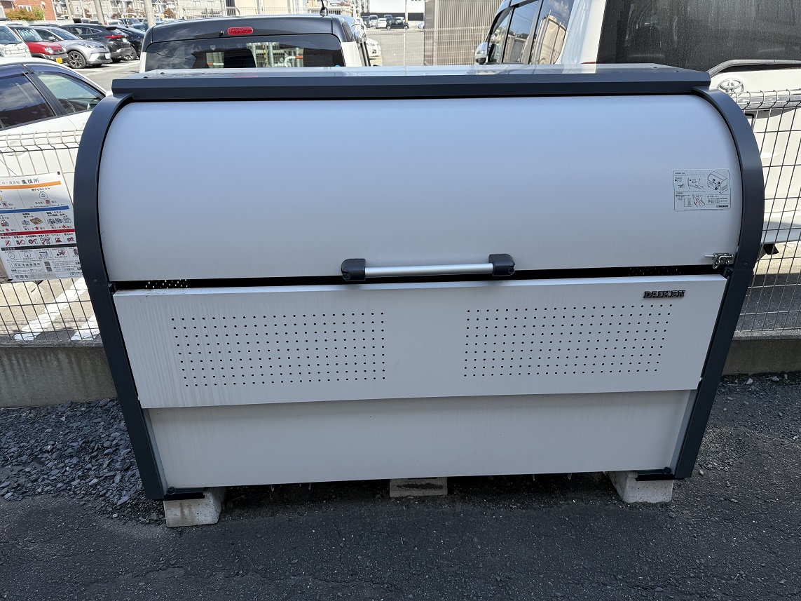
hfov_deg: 71.6
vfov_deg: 56.8
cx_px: 400
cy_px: 300
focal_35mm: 24
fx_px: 555
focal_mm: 6.76
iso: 100
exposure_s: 1/1770
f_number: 1.78
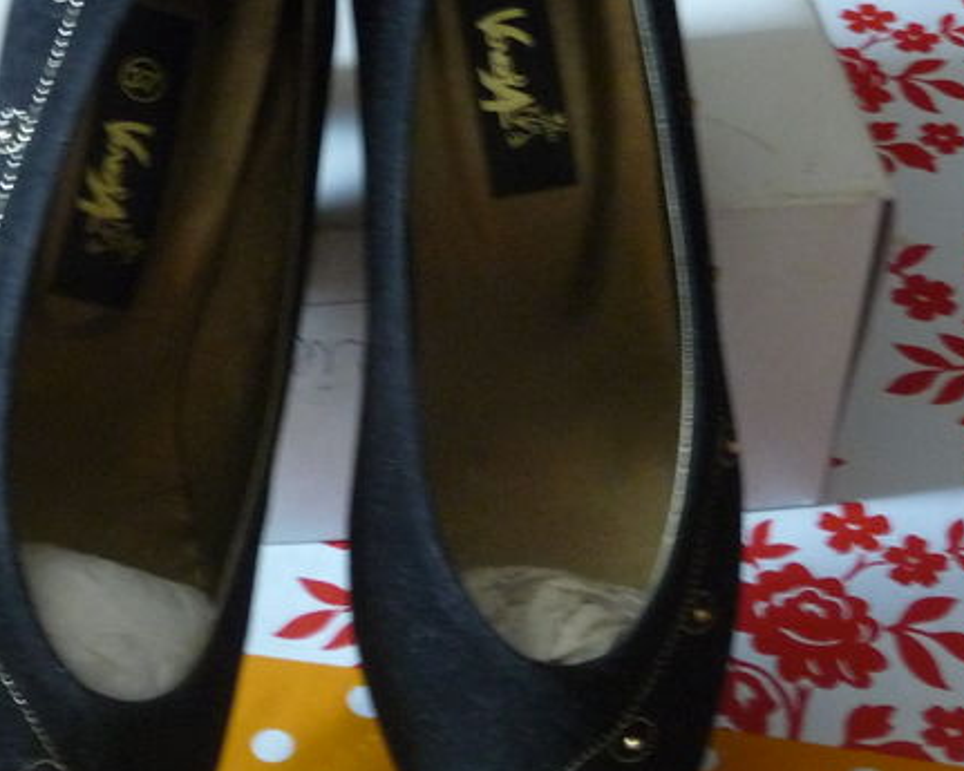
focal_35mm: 77
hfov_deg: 24.5
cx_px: 255
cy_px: 331
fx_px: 2197
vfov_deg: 19.9
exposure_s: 1/13
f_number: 3.6
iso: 400
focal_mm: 5.6
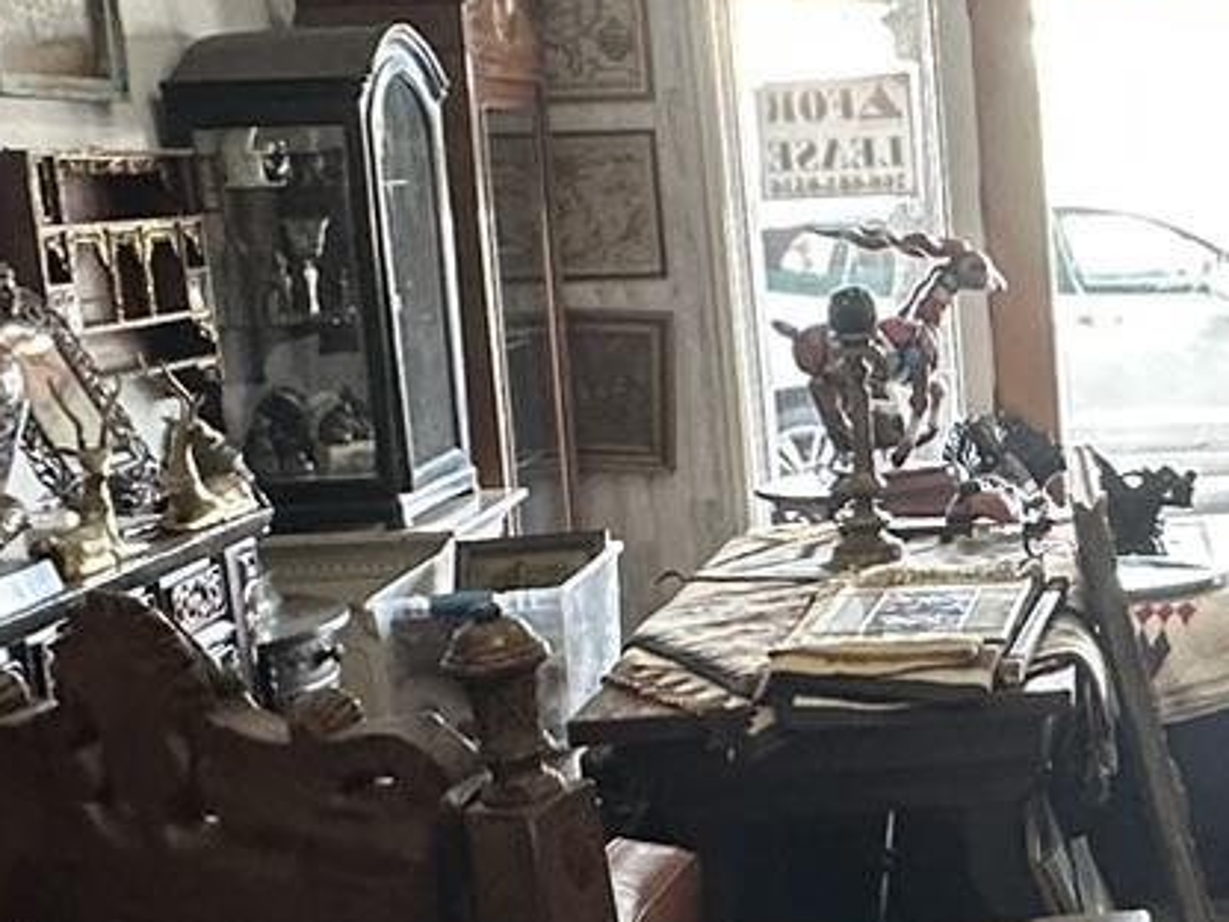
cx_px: 1359
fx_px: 2450
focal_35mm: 69
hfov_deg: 26.0
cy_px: 541
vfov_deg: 21.3
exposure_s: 1/60
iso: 200
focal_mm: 2.22
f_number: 2.2
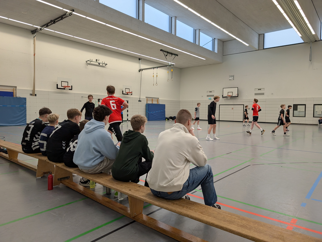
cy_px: 121
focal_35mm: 24
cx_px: 161
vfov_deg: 56.9
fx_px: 224
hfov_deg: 71.5
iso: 140
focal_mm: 6.9
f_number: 1.68
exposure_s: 1/439
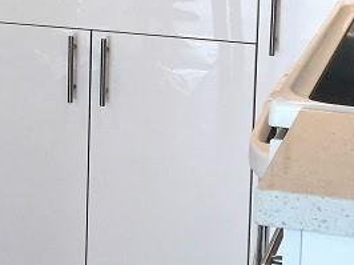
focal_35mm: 131
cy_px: -44
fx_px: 1338
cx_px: 98
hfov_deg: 15.0
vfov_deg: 11.1
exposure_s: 1/120
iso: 40
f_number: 2.2
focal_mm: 4.15
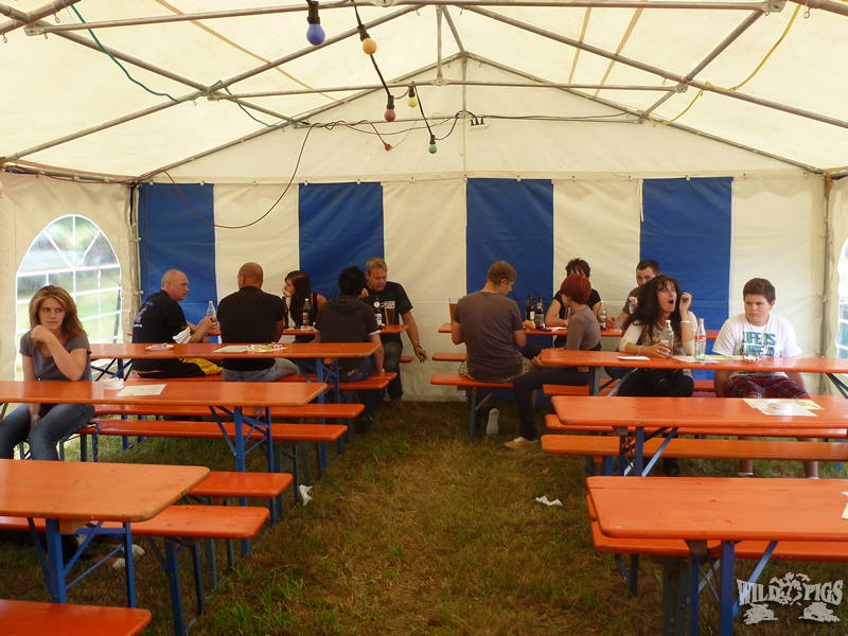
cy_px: 318
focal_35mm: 35
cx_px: 424
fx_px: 857
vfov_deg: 40.7
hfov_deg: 52.6
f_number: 3.5
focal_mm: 5.7
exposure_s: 1/60
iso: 80
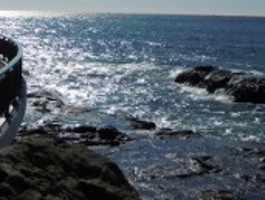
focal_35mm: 94
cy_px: 13
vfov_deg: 15.6
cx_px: 33
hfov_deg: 20.5
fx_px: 721
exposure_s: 1/640
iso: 100
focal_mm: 8.3
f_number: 9.6
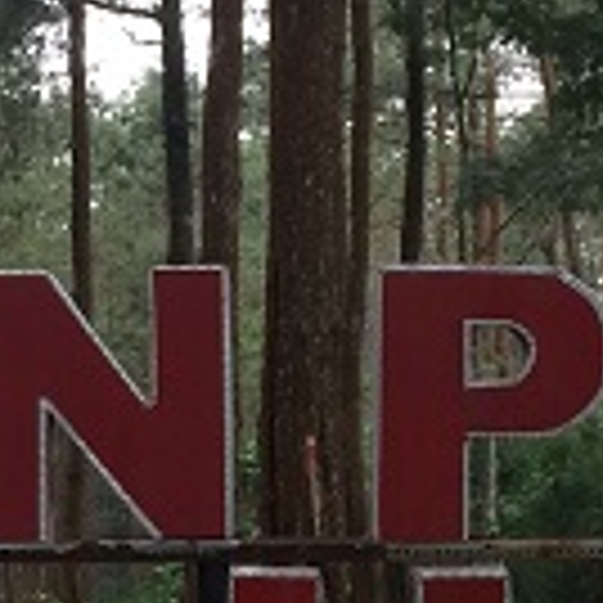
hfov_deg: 12.2
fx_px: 2818
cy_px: 531
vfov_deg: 12.1
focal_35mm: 143
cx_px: 176
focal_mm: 4.15
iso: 32
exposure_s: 1/33
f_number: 2.2
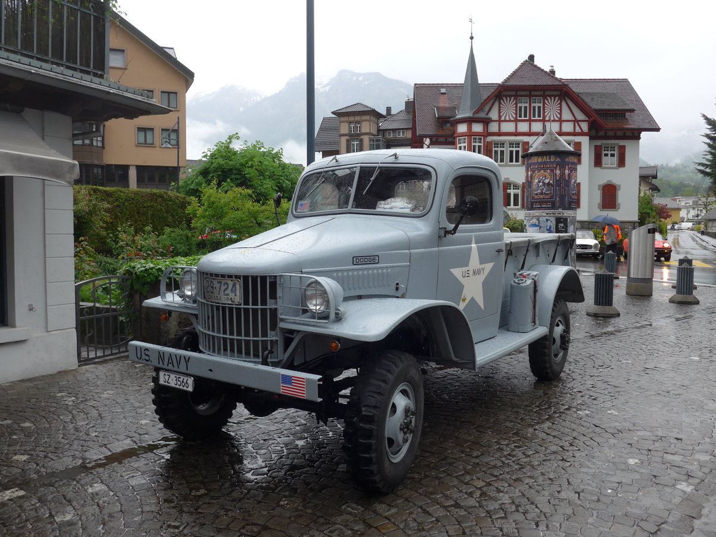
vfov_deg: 48.2
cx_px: 358
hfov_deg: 61.7
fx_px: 600
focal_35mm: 29
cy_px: 268
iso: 80
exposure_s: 1/200
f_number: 2.8
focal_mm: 6
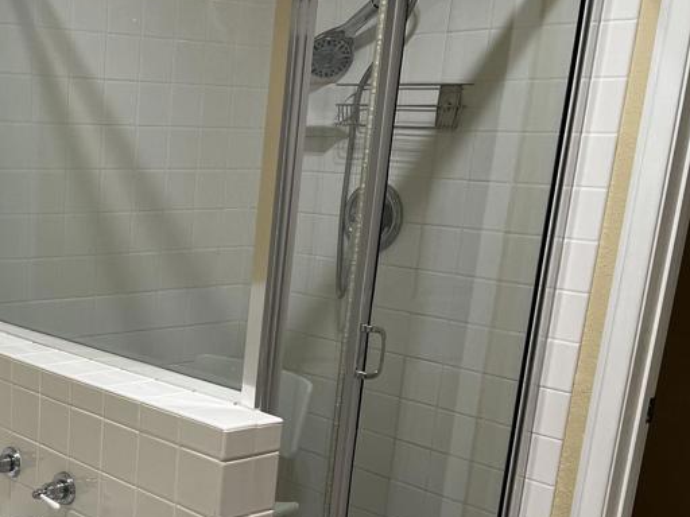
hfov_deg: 34.2
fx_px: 1037
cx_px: 32
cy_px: 417
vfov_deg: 27.4
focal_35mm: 52
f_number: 1.5
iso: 100
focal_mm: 5.7
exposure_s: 1/60
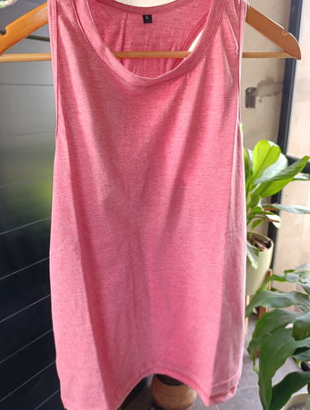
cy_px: 201
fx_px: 321
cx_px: 135
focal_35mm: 27
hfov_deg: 51.4
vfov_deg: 65.2
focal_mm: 6.14
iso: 500
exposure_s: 1/100
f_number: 1.6
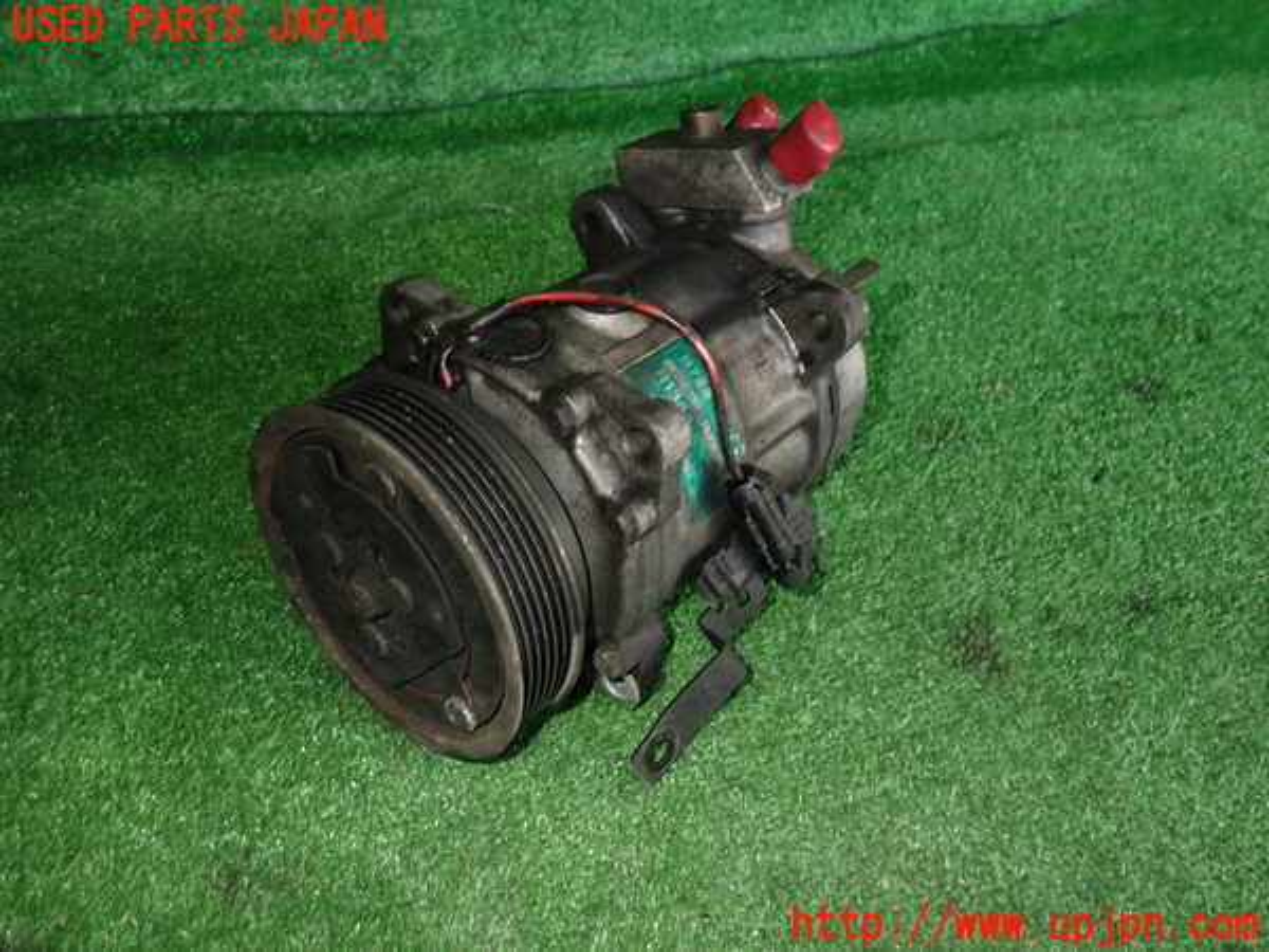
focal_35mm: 30
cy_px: 476
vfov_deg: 46.8
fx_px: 1100
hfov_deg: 60.0
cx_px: 634
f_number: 6.3
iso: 200
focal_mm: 5.4
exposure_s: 1/30
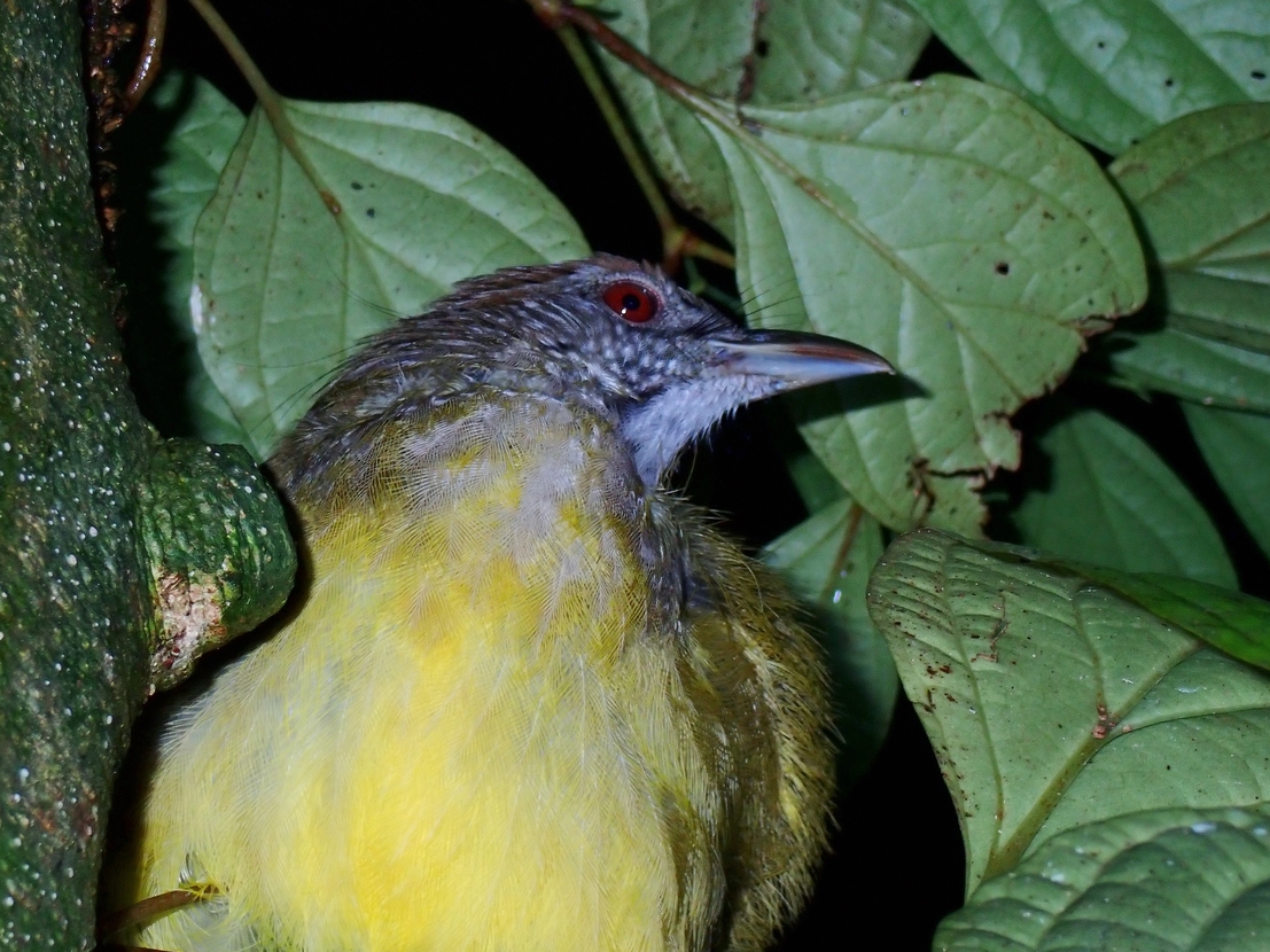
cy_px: 473
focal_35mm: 103
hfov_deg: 19.1
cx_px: 648
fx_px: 3778
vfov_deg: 14.4
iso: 200
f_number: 6.3
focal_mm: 18
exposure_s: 1/200
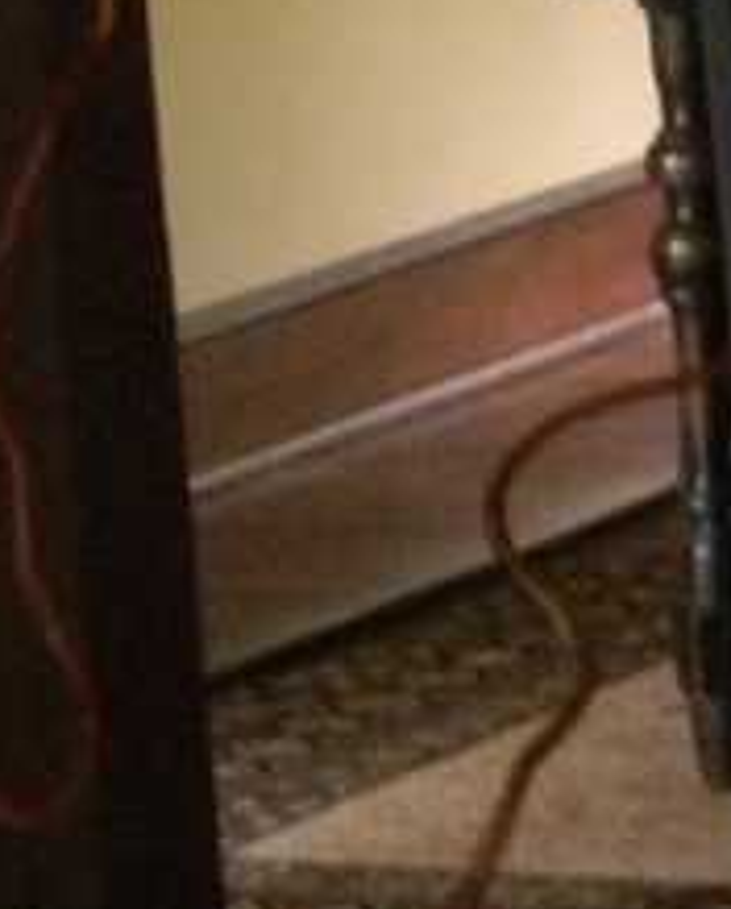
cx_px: 1072
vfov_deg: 6.4
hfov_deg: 5.2
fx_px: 8037
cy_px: -340
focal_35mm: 298
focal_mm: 12.2
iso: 800
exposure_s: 1/13
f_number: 4.3
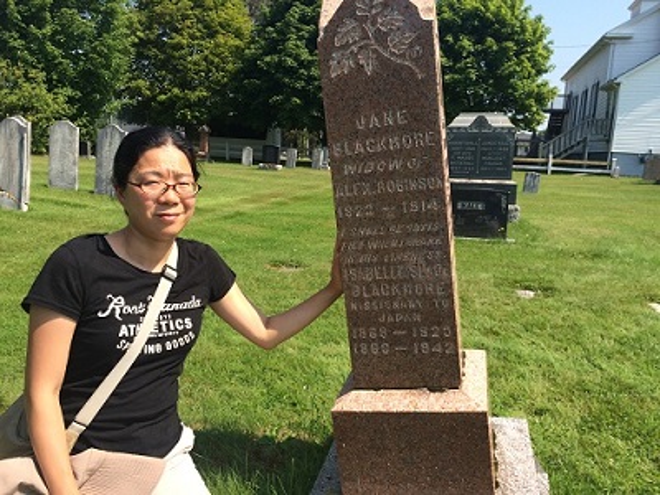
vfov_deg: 48.2
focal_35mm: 29
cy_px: 248
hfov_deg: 61.7
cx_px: 330
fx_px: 553
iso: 32
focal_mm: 4.15
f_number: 2.2
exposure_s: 1/1414
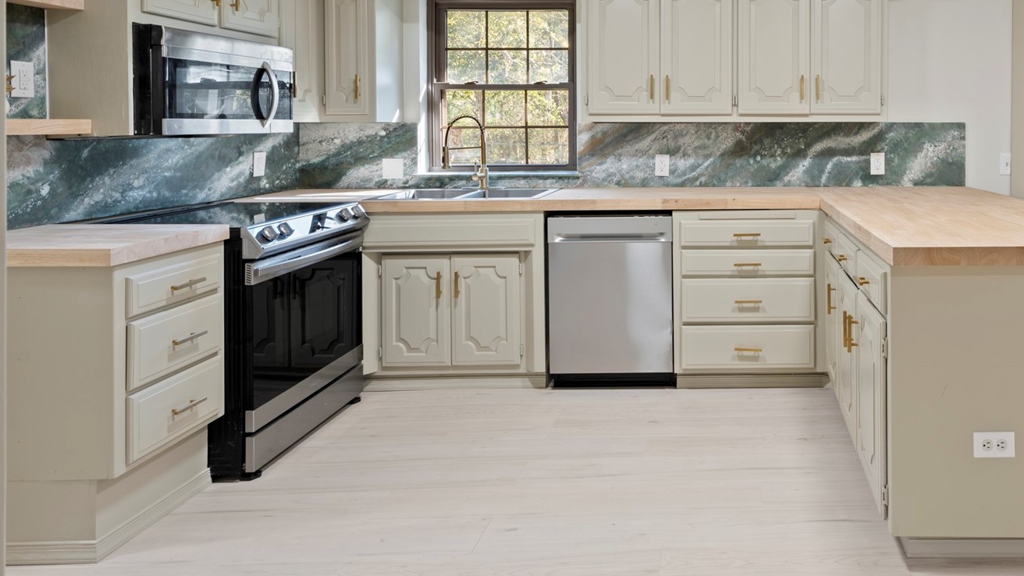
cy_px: 141
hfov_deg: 68.4
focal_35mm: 26
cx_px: 734
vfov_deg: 42.9
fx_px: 706
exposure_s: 1
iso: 200
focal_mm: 16
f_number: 9
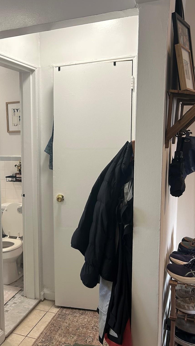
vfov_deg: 52.8
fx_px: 349
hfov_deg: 30.0
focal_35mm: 38
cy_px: 172
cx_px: 22
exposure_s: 1/120
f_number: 1.5
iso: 80
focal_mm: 5.7
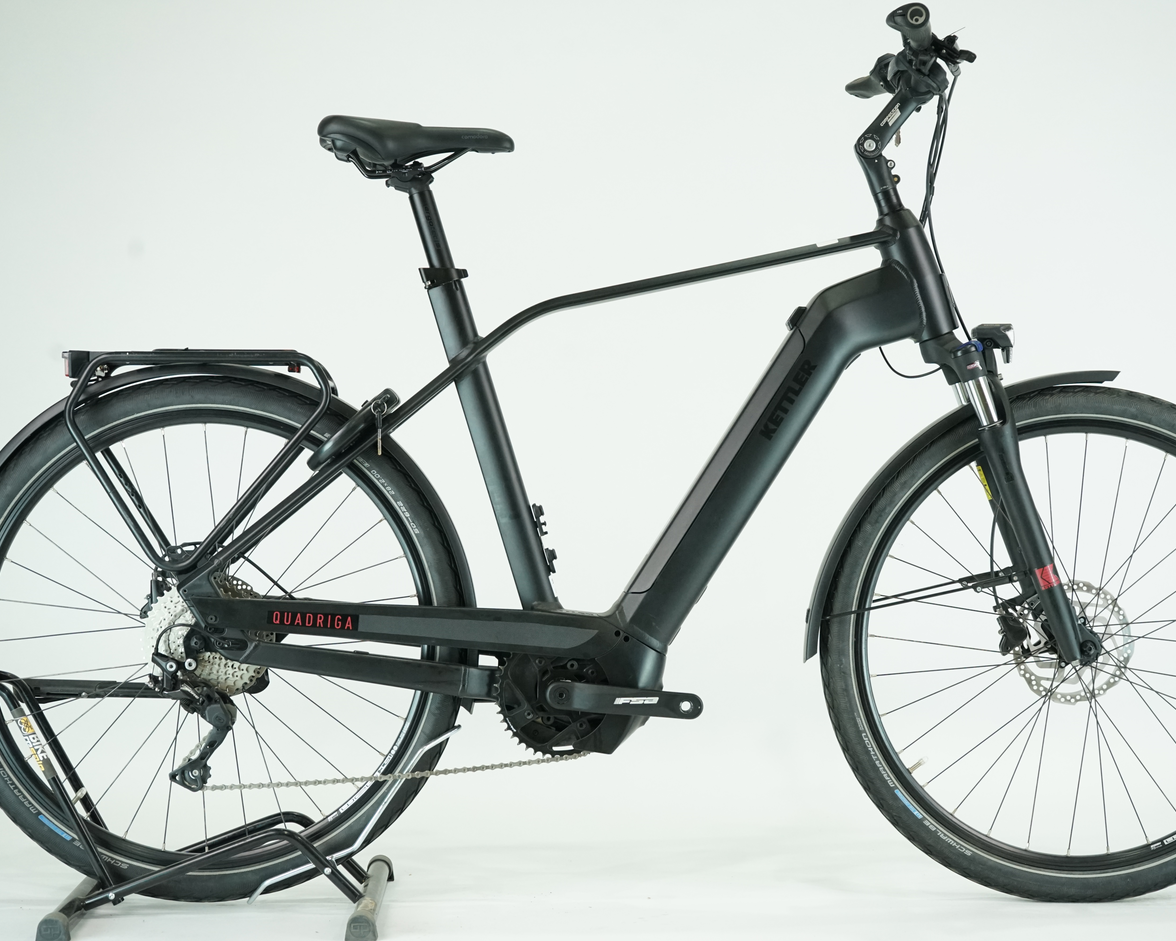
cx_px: 631
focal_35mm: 62
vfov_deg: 24.6
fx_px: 2158
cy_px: 470
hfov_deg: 30.5
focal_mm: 55
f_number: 6.3
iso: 2500
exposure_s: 1/200
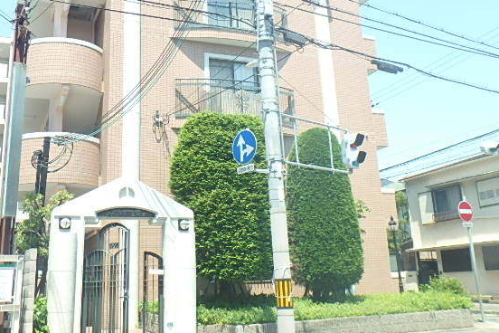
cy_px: 126
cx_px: 221
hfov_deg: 47.3
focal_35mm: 41
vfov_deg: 32.5
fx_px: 568
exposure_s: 1/200
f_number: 4.9
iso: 125
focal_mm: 6
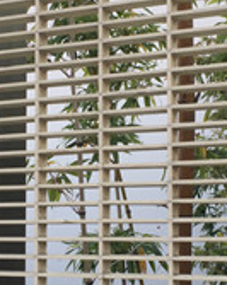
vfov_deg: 22.4
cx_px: 106
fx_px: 716
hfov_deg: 18.0
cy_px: 190
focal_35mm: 85
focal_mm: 4.15
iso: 32
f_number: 2.2
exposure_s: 1/123
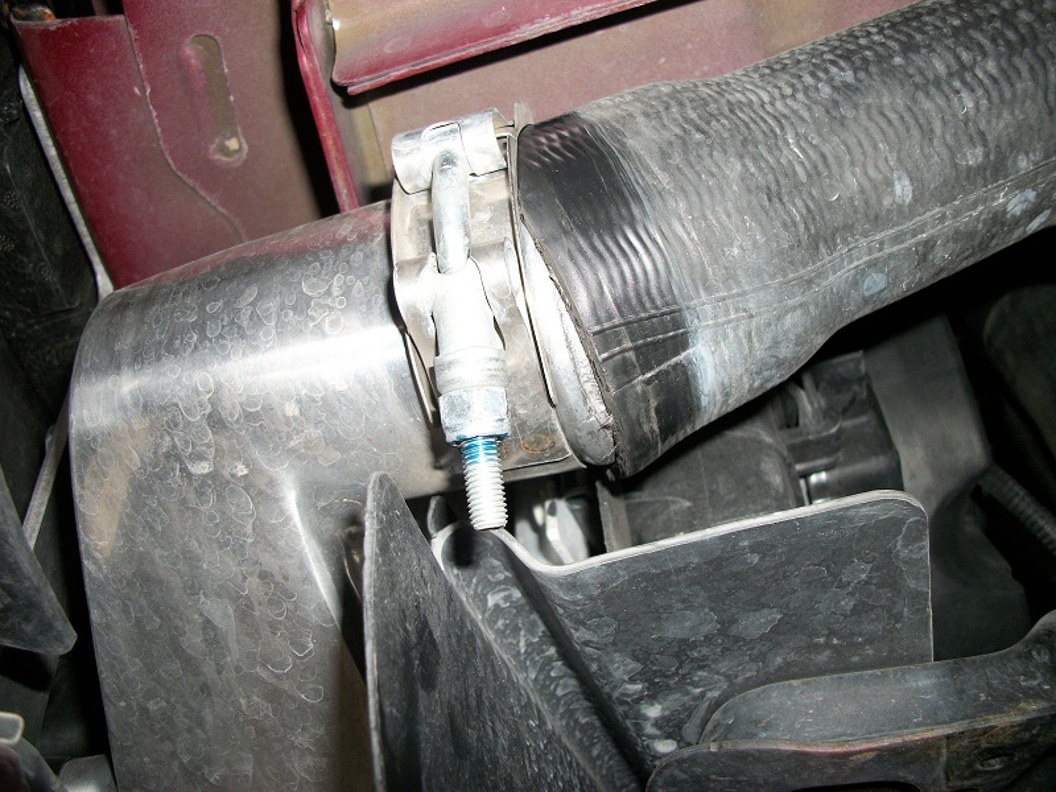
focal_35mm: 32
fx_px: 976
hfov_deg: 56.8
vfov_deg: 44.2
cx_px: 528
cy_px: 396
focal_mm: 5.7
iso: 80
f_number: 2.9
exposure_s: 1/30
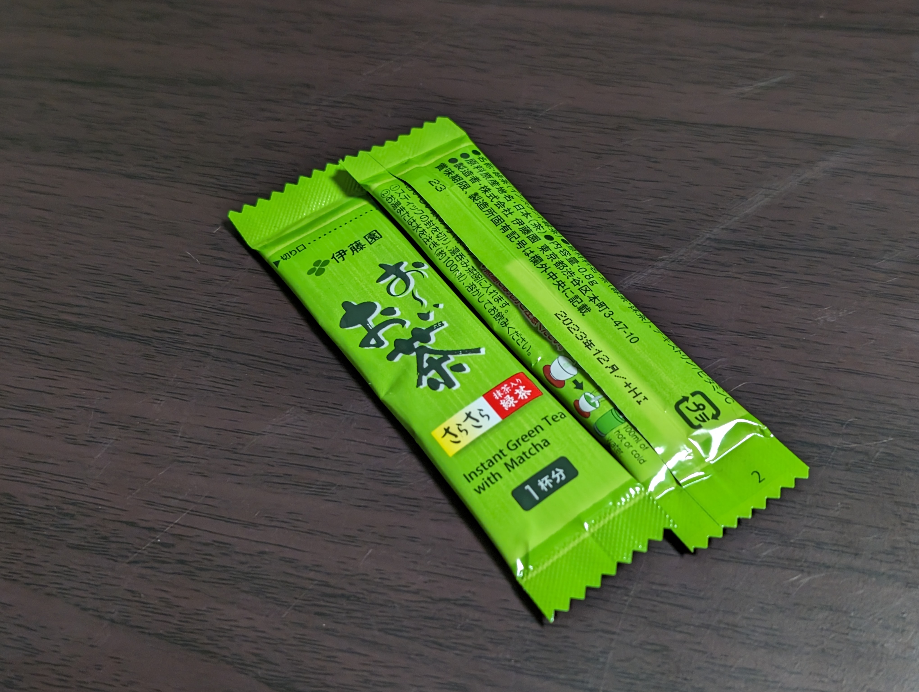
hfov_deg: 38.9
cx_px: 460
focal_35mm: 49
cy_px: 346
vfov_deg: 29.7
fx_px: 1303
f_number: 1.68
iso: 256
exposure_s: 1/40
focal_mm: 6.9
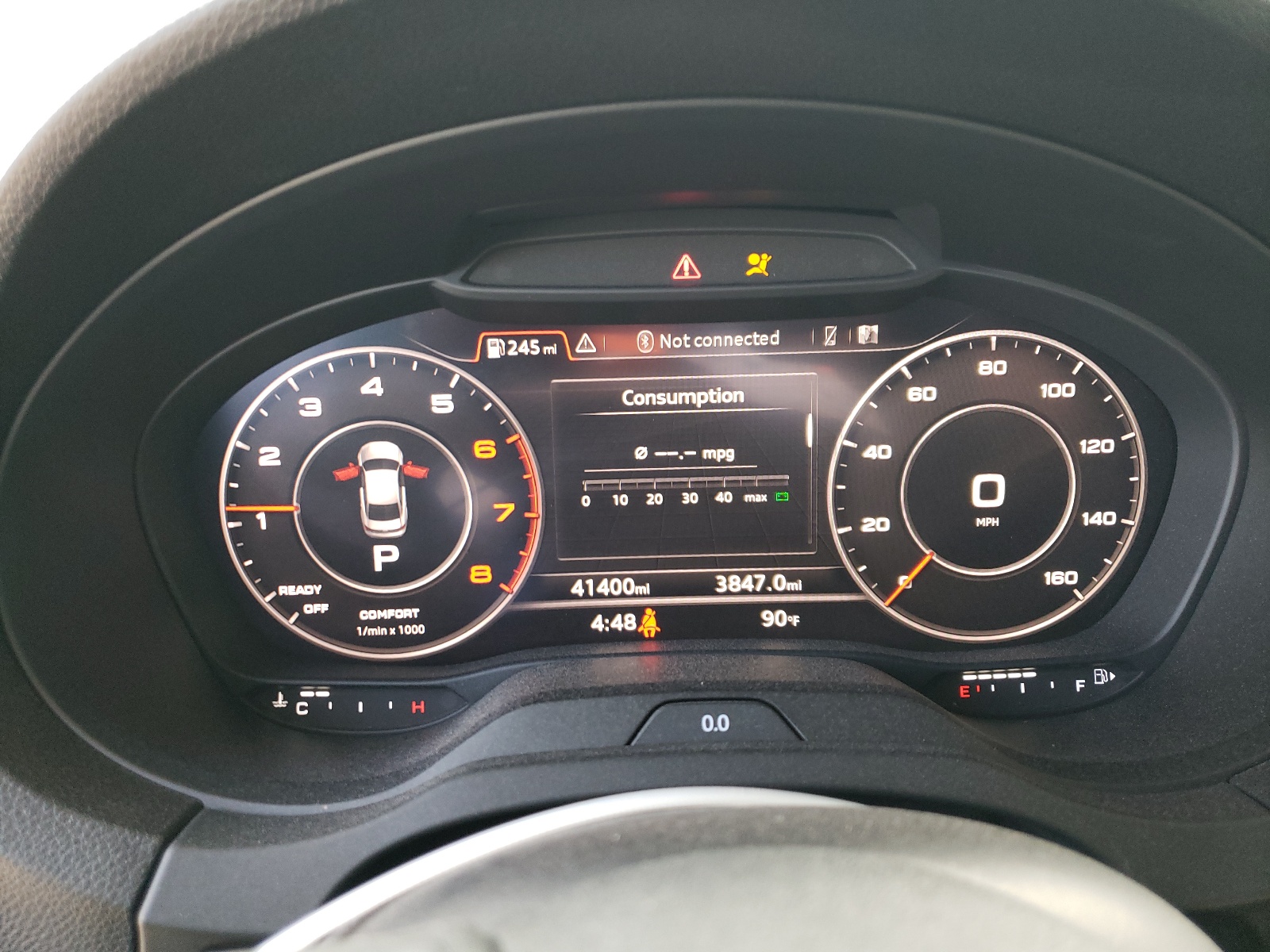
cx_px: 635
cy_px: 476
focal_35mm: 26
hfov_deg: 67.3
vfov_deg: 53.1
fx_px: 954
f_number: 1.5
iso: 128
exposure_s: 1/60.2
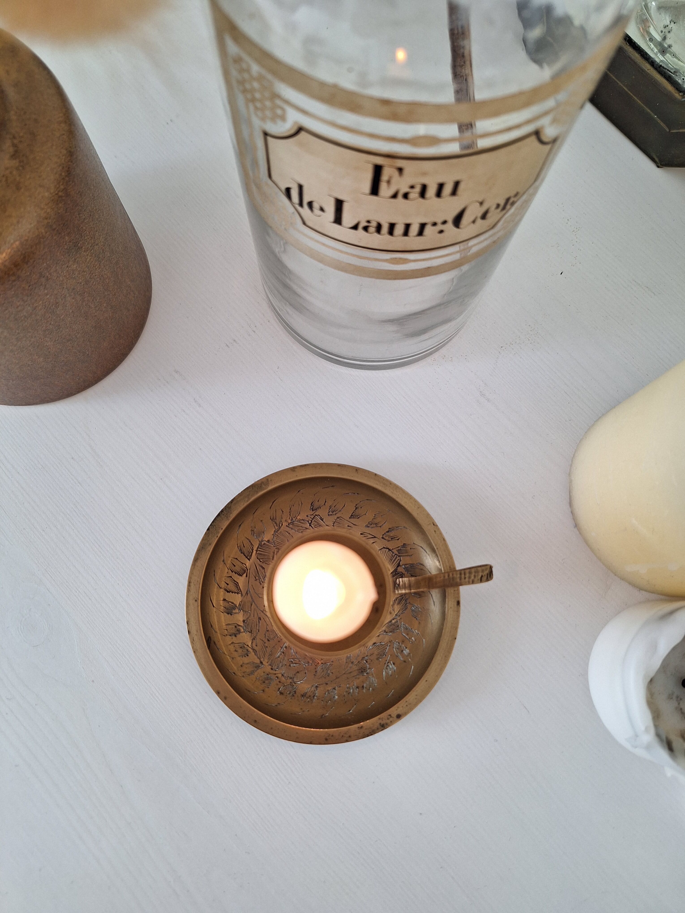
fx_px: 607
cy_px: 456
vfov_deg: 73.9
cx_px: 342
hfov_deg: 58.9
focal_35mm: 23
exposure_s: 1/100
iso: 64
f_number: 1.8
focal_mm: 5.54
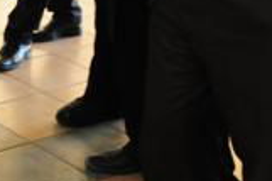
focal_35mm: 126
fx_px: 955
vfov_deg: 10.4
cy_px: -90
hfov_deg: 15.5
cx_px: -78
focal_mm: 17
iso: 800
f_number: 3.5
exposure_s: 1/160
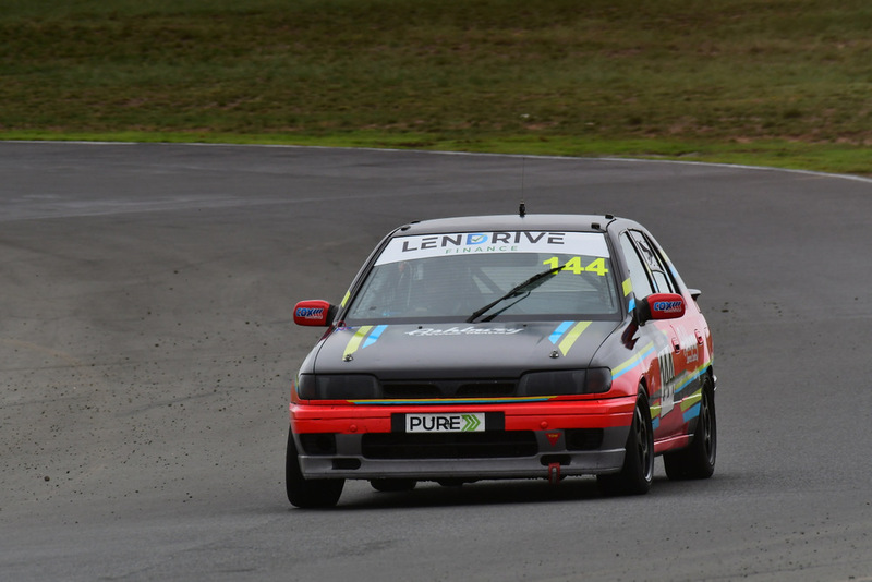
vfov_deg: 1.8
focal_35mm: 750
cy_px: 291
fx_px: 18172
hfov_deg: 2.7
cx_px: 436
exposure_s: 1/640
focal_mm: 500
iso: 640
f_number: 10
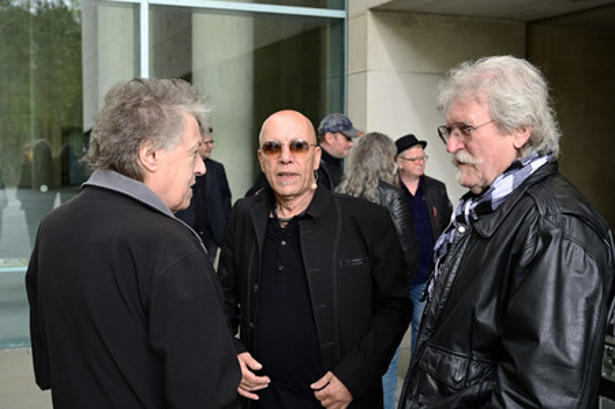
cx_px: 308
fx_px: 768
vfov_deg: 29.8
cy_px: 204
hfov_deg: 43.6
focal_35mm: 45
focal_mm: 45
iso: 2000
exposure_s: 1/320
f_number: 5.6
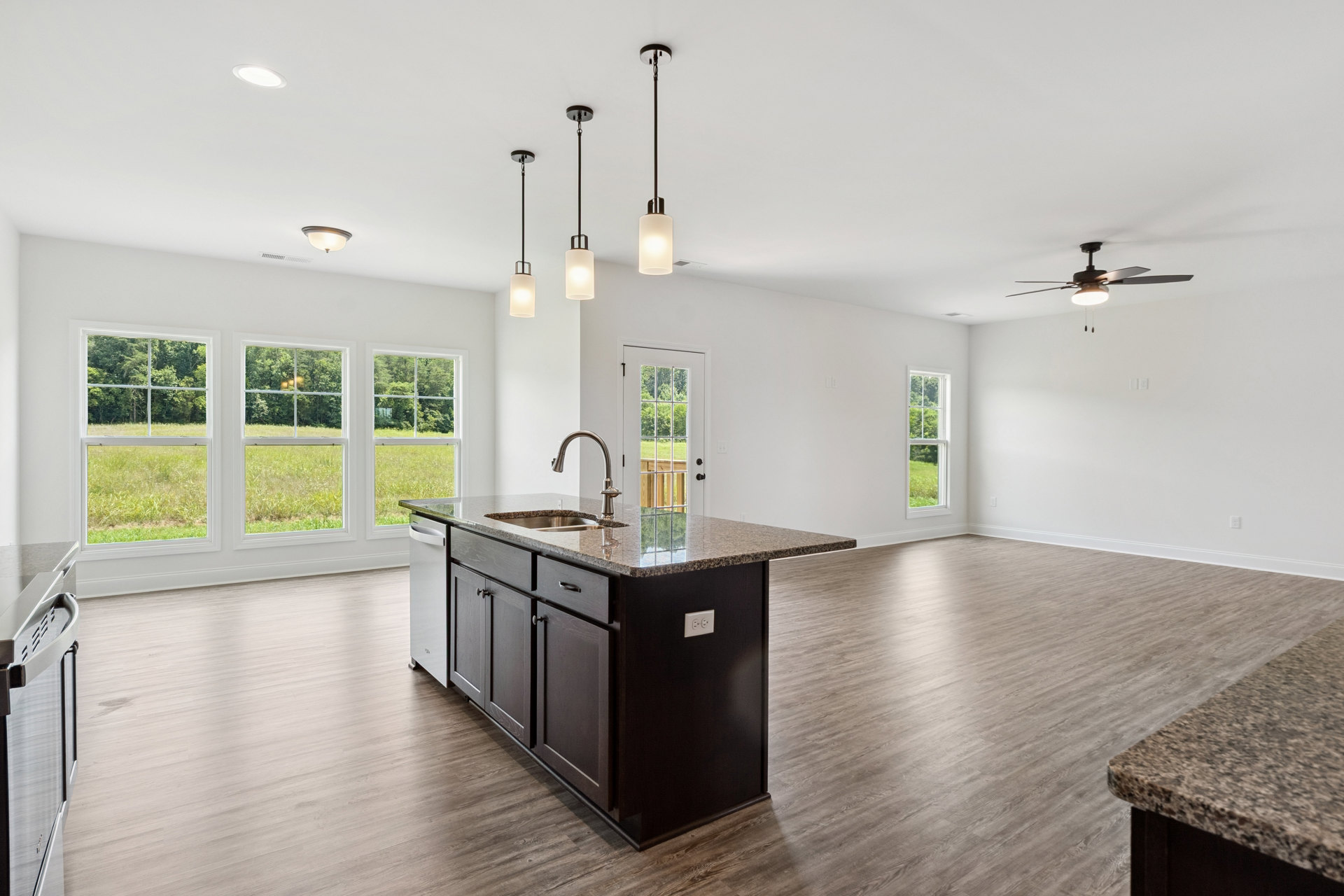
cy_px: 448
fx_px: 709
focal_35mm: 19
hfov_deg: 86.9
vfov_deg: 64.6
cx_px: 672
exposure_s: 1/30
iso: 250
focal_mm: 13
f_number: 9
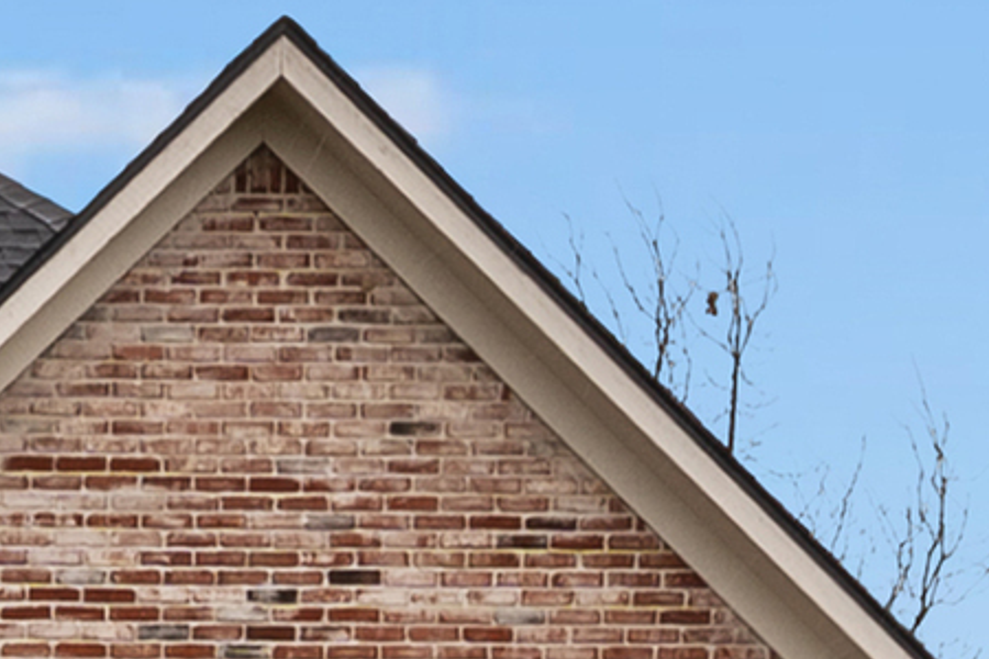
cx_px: -1785
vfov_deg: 5.5
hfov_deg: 7.5
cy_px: 916
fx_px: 6758
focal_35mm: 246
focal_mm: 24
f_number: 7.1
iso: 100
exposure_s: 1/125
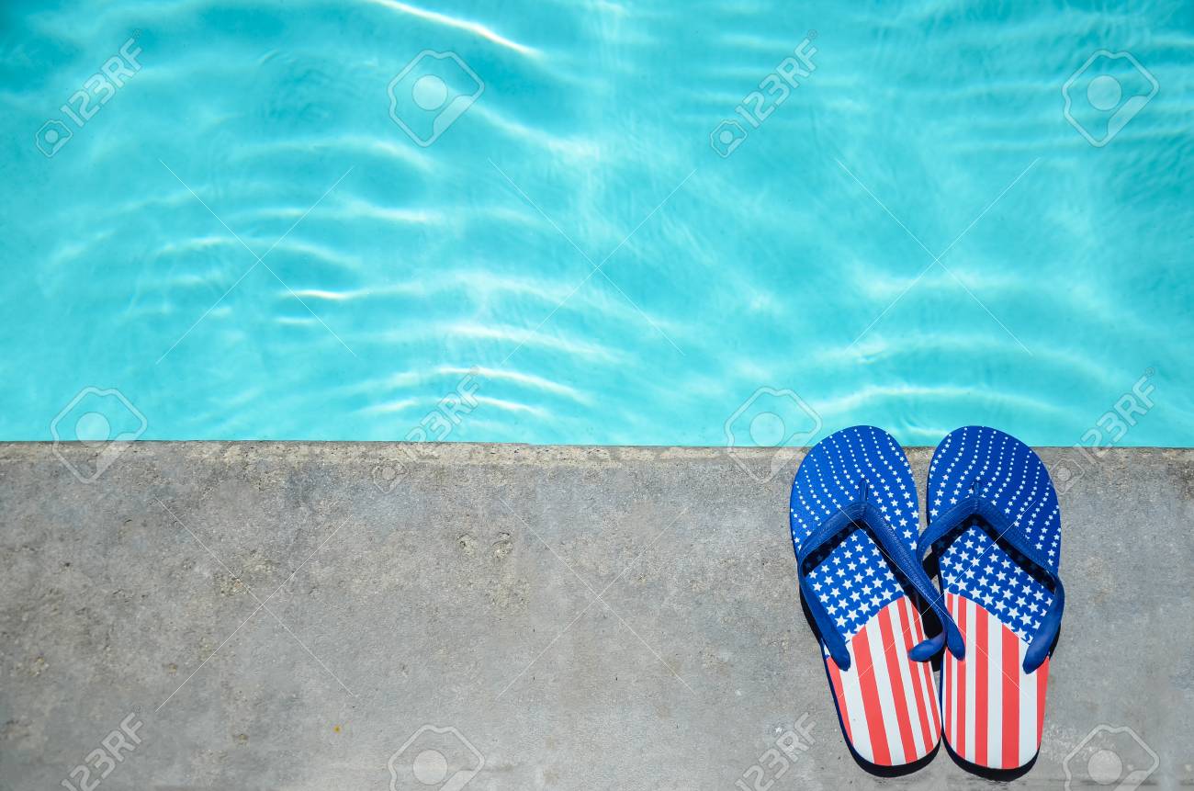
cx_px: 597
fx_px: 1241
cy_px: 396
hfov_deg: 51.4
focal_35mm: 38
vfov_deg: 35.3
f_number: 4
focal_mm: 25
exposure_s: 1/4000
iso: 200
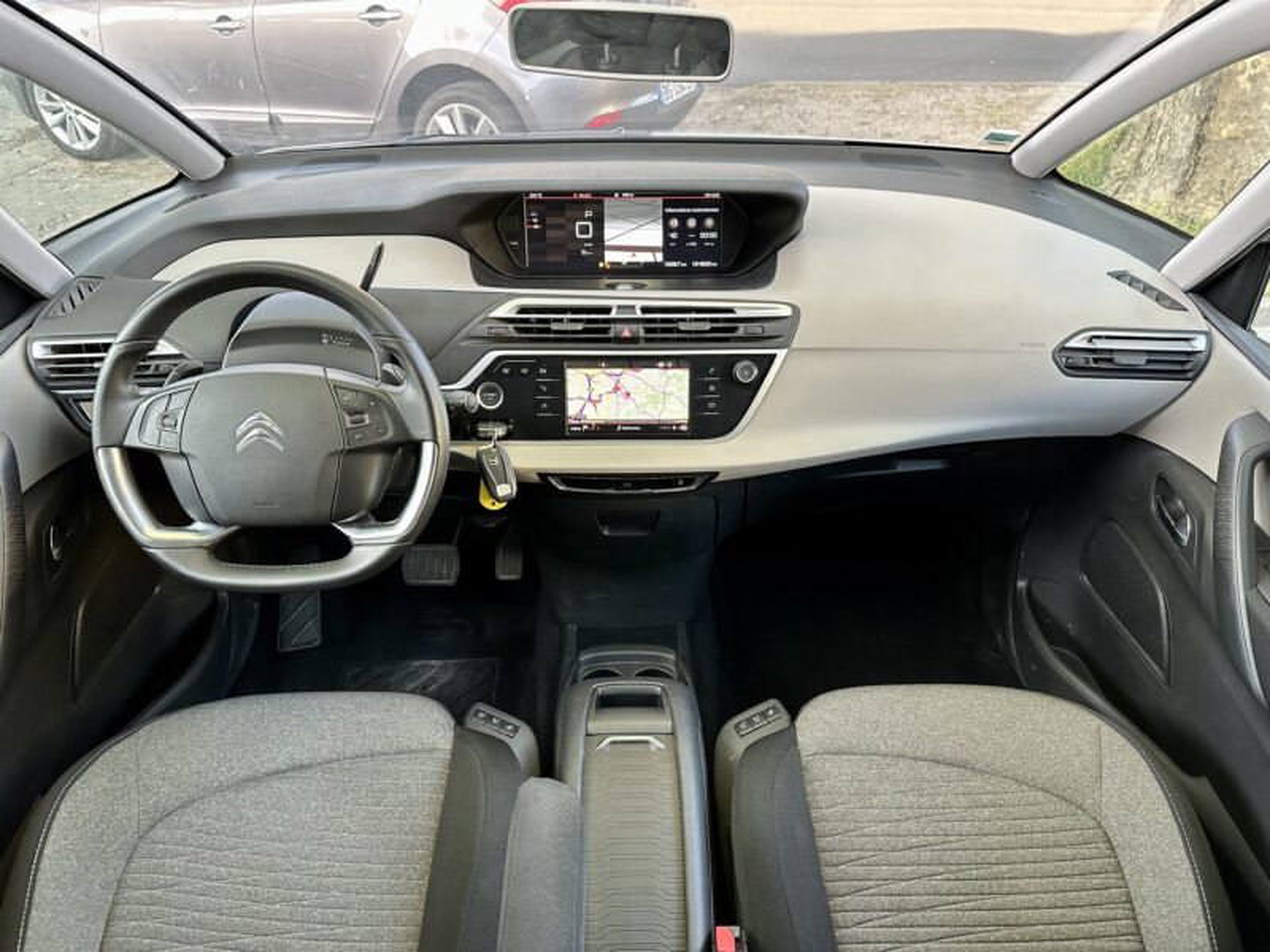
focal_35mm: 24
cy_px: 476
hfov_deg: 71.6
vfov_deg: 56.8
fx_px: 881
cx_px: 635
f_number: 1.78
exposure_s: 1/121
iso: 250
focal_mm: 6.86
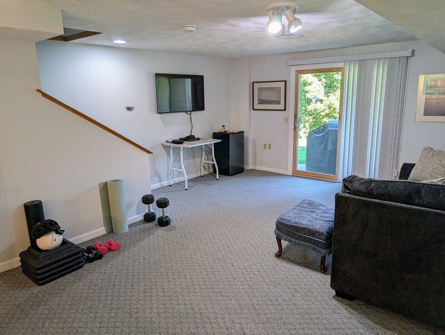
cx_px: 222
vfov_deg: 56.9
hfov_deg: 71.5
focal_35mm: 24
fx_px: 309
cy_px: 168
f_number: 1.68
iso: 90
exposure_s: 1/60
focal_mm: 6.9
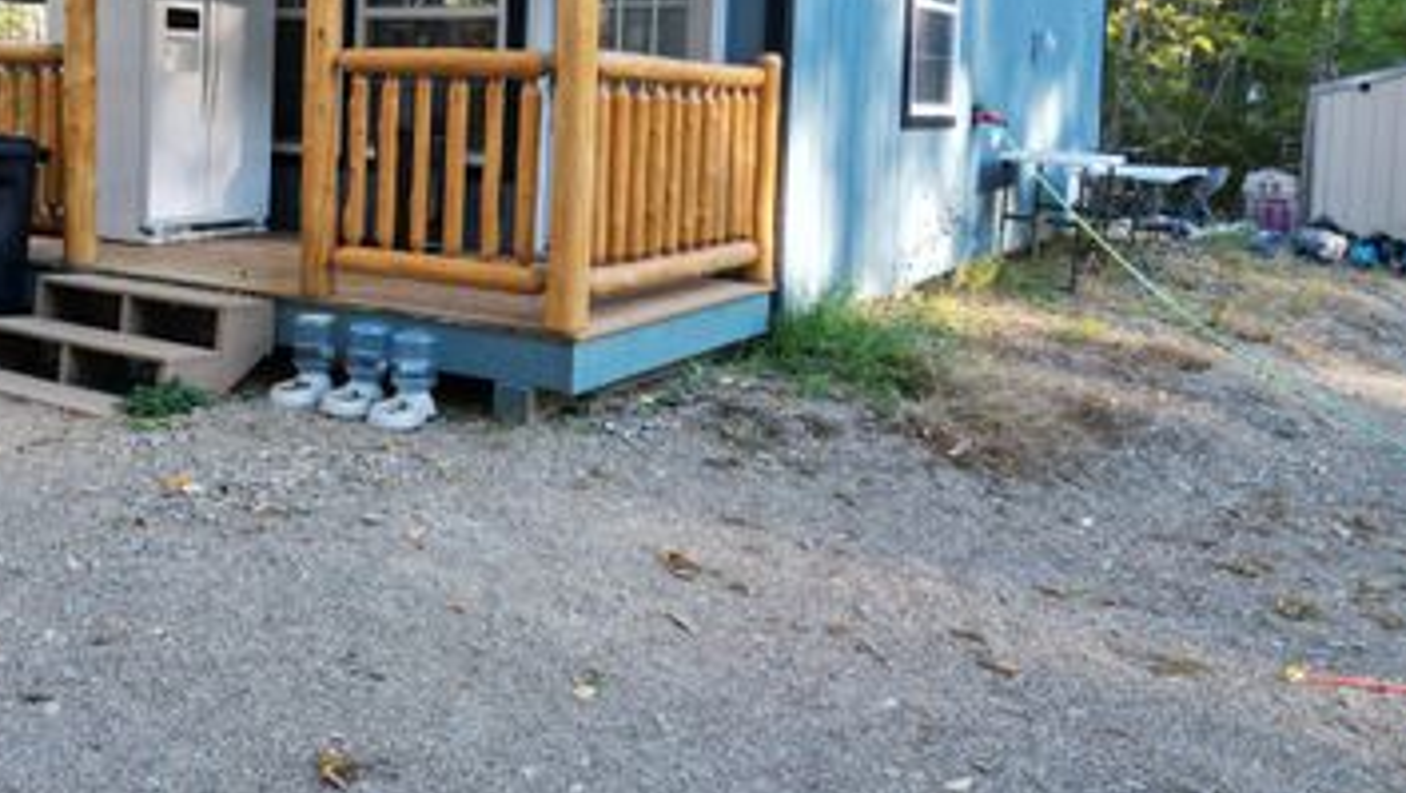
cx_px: 422
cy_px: 149
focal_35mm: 37
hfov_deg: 52.5
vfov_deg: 31.2
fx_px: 1380
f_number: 1.7
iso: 200
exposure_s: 1/320
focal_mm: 6.72
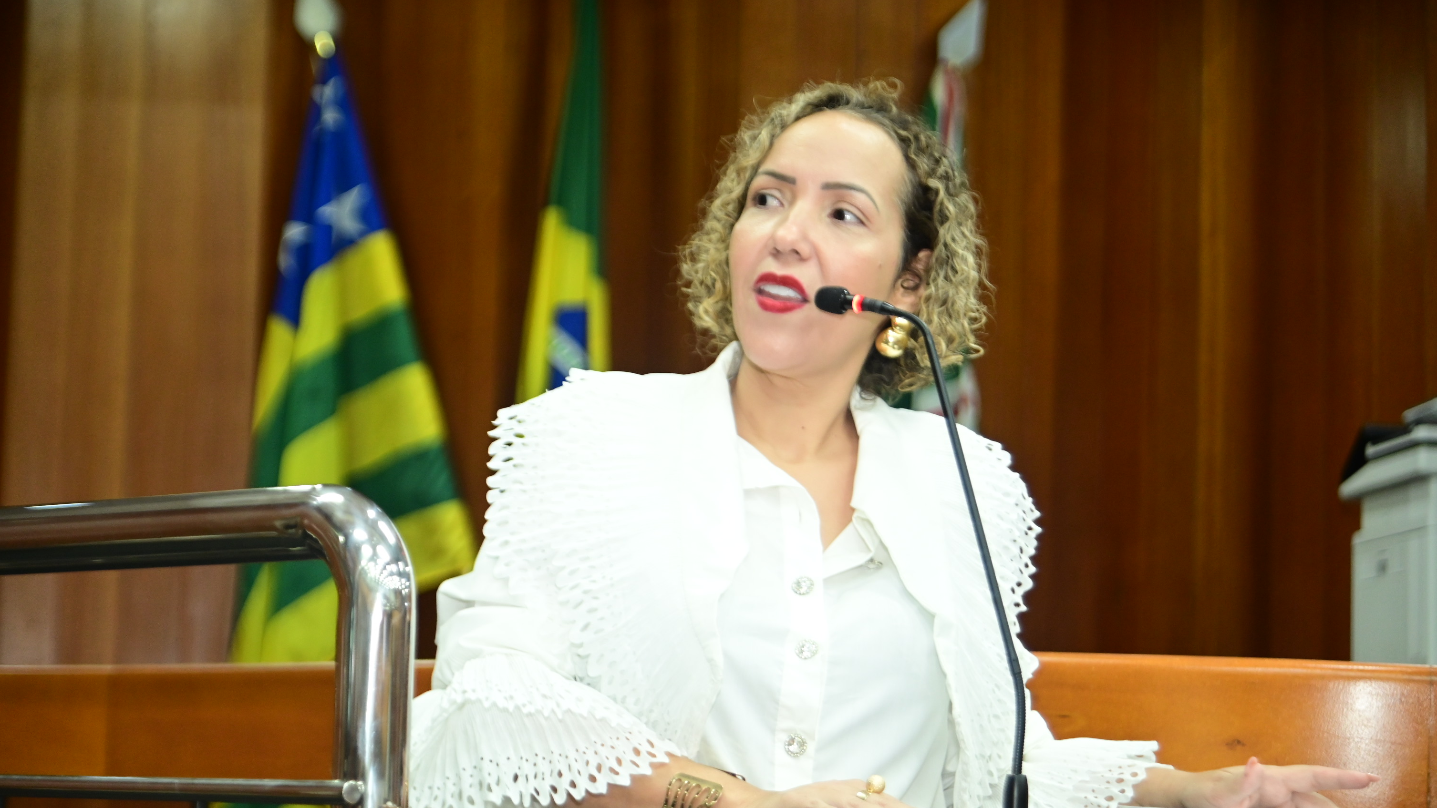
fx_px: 3125
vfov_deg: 14.7
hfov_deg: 25.9
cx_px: 719
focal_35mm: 82
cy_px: 470
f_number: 4
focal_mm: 78
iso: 2500
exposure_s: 1/100
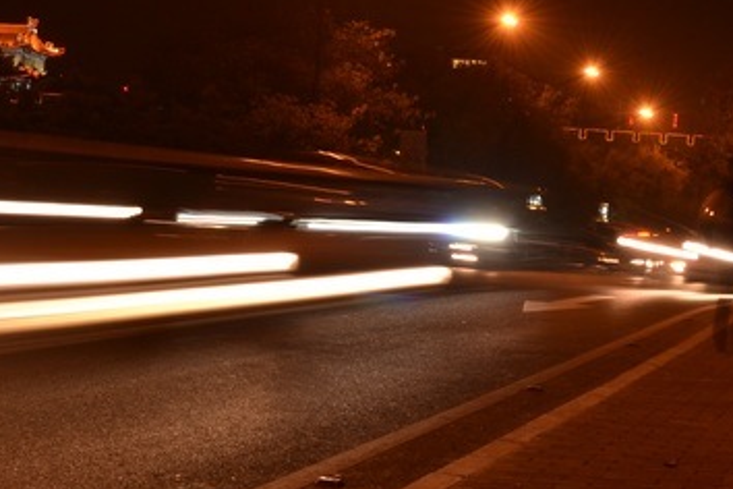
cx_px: 418
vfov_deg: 16.3
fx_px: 1710
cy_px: 267
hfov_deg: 24.2
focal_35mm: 84
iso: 100
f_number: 11
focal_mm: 22
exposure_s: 1.3
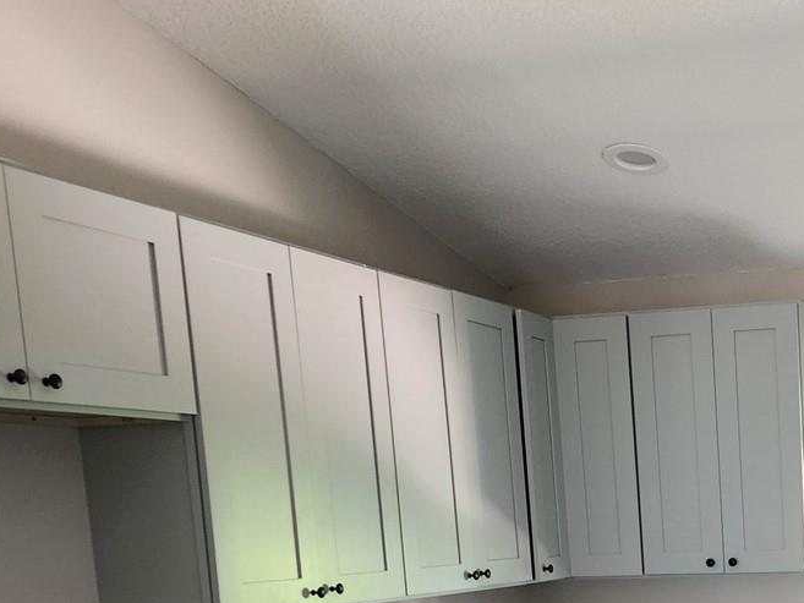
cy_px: 705
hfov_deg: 30.9
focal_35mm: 56
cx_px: 866
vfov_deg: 24.0
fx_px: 1301
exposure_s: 1/60
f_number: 1.8
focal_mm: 5.54
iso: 800
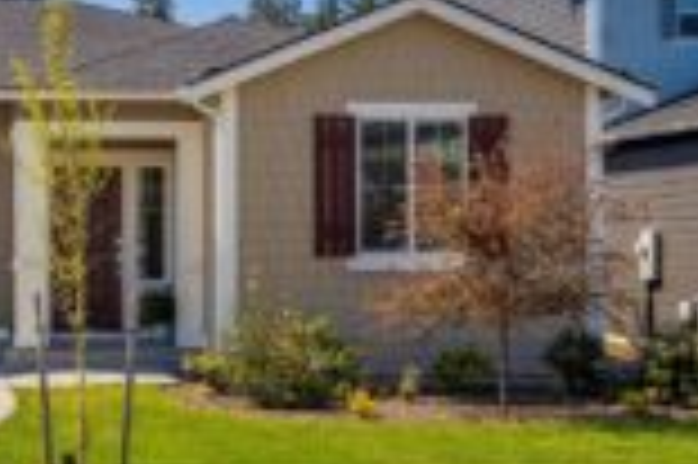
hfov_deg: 29.9
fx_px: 1201
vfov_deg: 21.9
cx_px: -23
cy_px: 227
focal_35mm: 62
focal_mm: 24
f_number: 7.1
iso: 100
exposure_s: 1/200
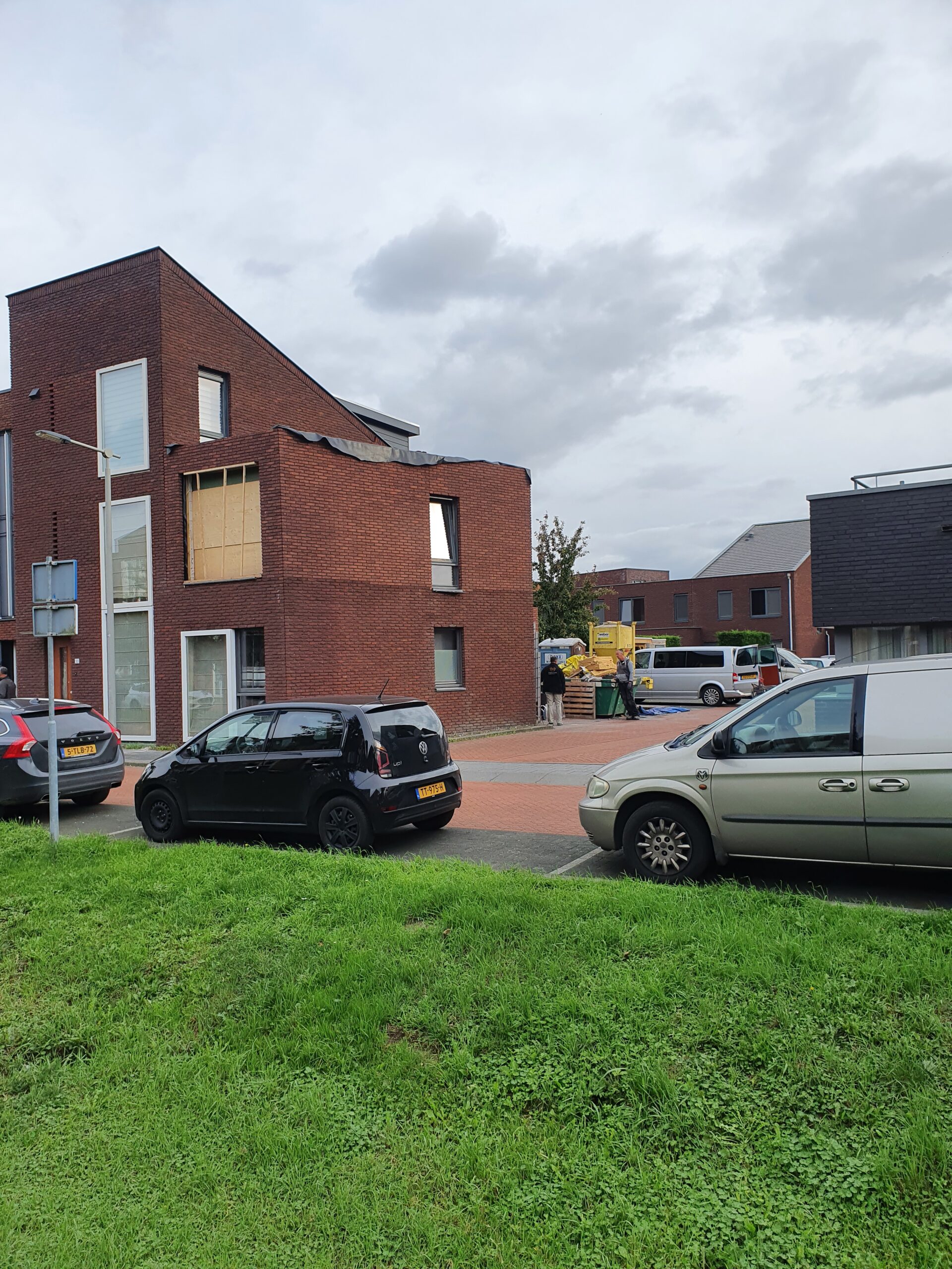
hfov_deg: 53.1
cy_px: 634
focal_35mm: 26
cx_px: 476
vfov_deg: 67.3
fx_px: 953
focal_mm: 4.32
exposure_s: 1/449
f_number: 2.4
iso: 50
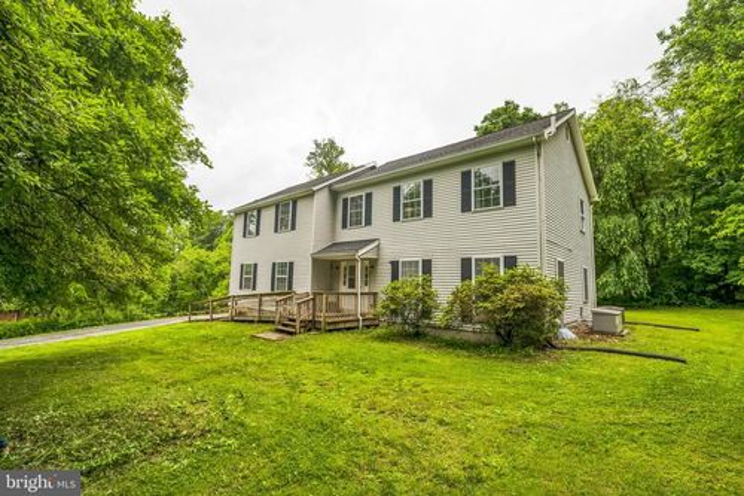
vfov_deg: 73.7
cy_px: 248
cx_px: 372
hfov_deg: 96.8
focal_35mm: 16
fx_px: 331
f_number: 7.1
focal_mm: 16
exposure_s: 1/160
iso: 500
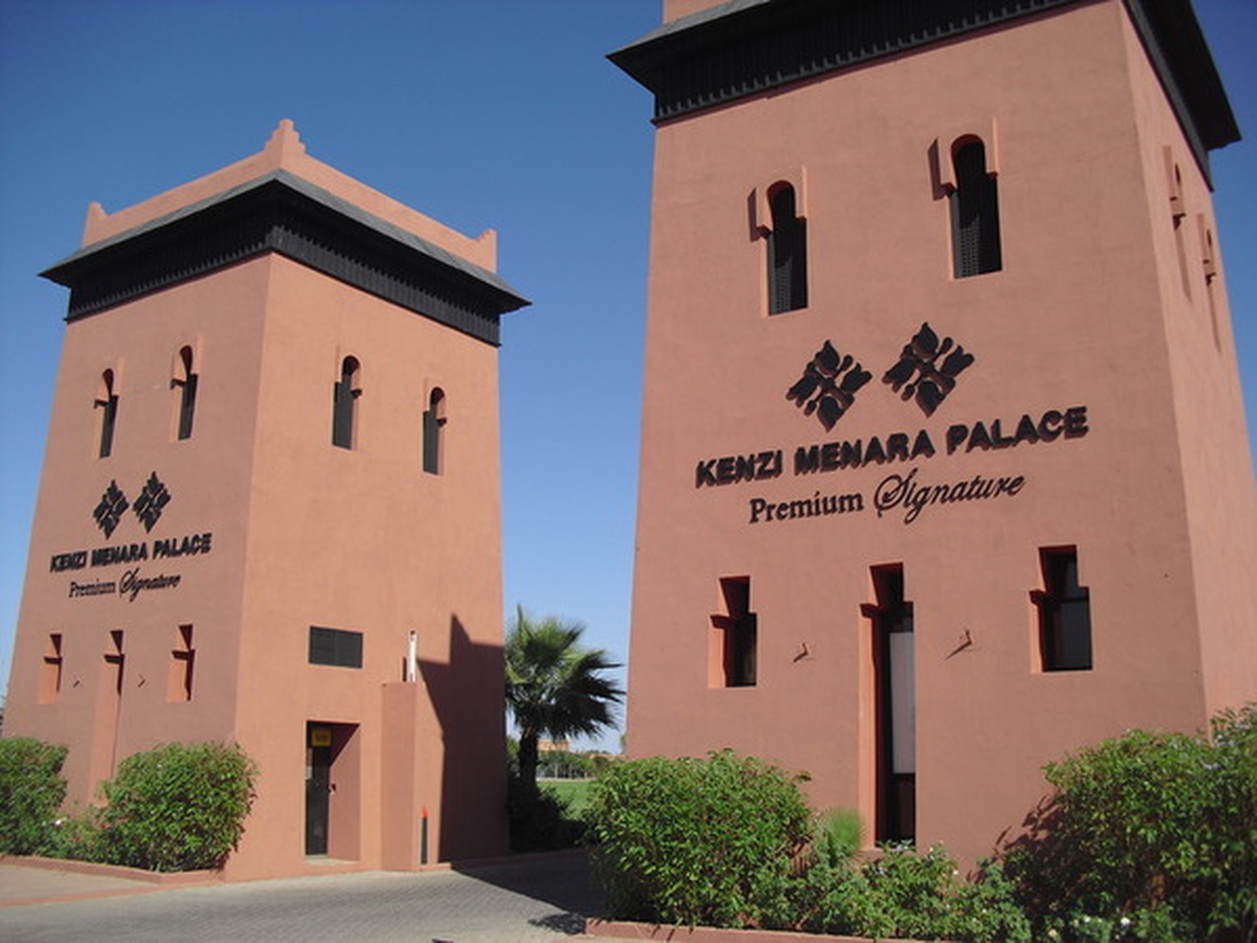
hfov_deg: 51.4
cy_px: 472
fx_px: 1307
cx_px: 628
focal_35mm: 36
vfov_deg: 39.7
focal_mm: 6.3
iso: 64
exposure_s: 1/160
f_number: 7.8
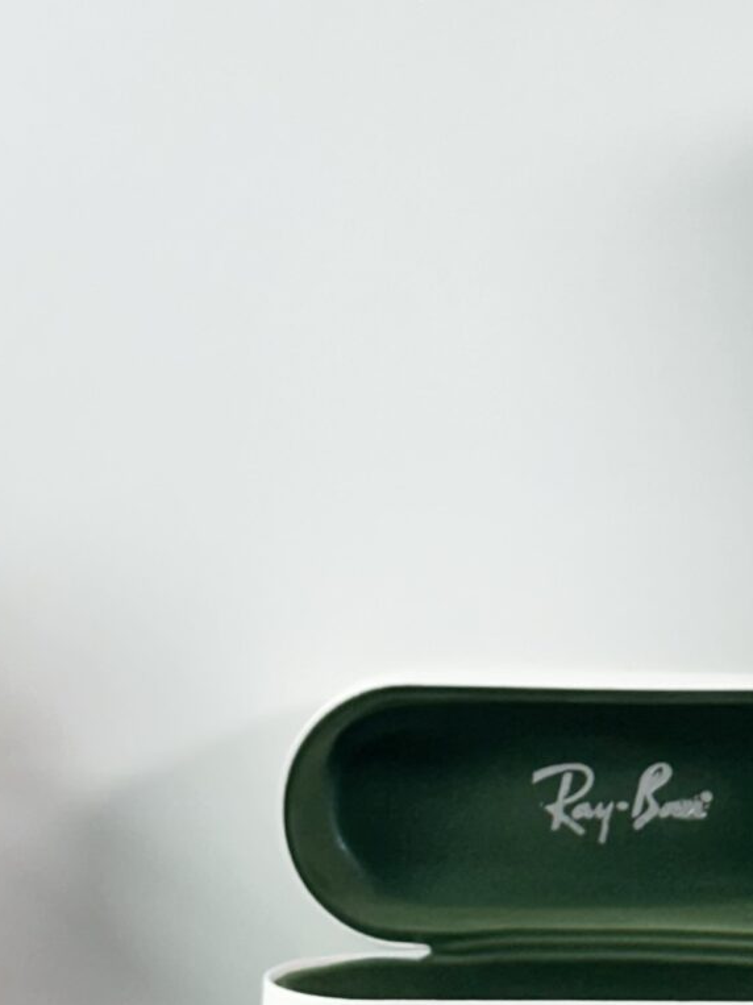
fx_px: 4671
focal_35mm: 161
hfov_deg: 9.2
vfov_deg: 12.3
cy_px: 524
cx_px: 764
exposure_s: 1/100
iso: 80
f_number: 1.78
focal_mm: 6.86
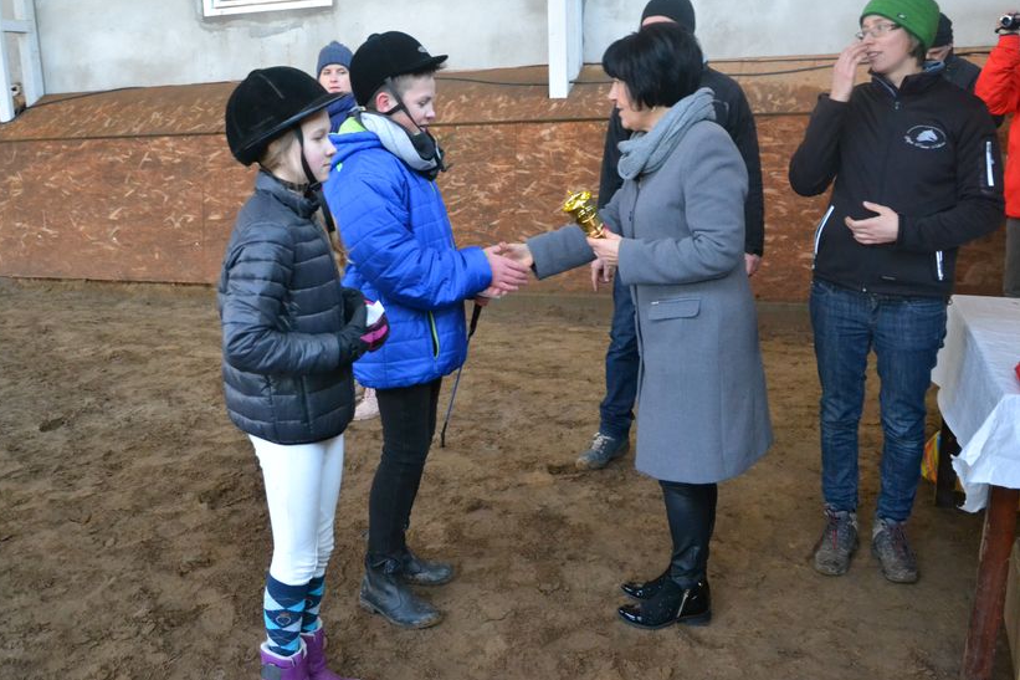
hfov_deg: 55.0
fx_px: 979
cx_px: 462
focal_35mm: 35
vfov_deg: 38.3
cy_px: 326
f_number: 3.8
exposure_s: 1/200
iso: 3200
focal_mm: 21
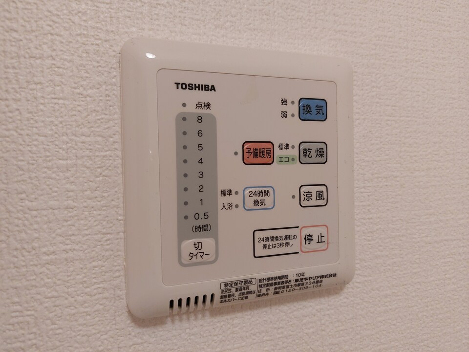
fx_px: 325
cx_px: 234
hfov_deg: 71.6
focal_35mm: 24
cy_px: 176
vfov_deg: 56.8
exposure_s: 1/60
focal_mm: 5.23
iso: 320
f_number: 1.8
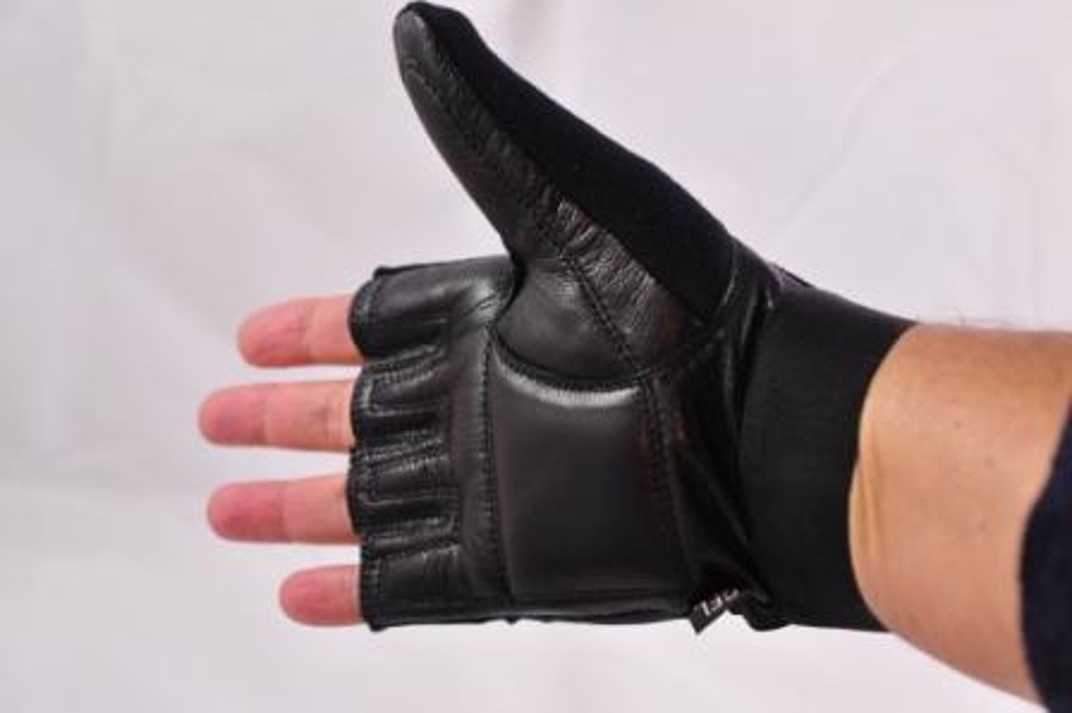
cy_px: 356
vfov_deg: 22.6
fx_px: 1785
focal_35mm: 60
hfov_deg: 33.4
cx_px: 536
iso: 400
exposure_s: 1/50
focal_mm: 40
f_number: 5
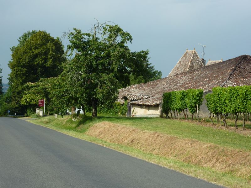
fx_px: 566
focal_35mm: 78
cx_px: 126
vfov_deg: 18.9
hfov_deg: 25.0
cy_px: 94
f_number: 4.5
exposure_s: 1/500
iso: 80
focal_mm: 12.8
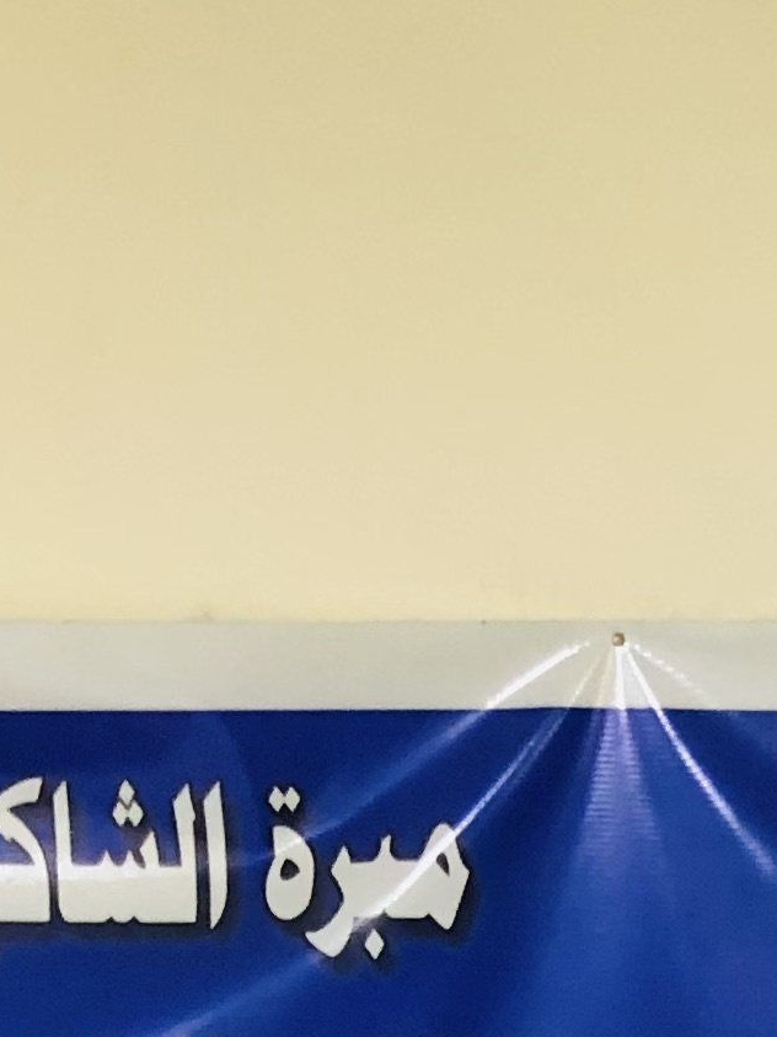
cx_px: 948
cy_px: 2313
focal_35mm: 134
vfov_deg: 12.3
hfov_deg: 10.9
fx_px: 4011
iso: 80
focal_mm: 3.99
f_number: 1.8
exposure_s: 1/17
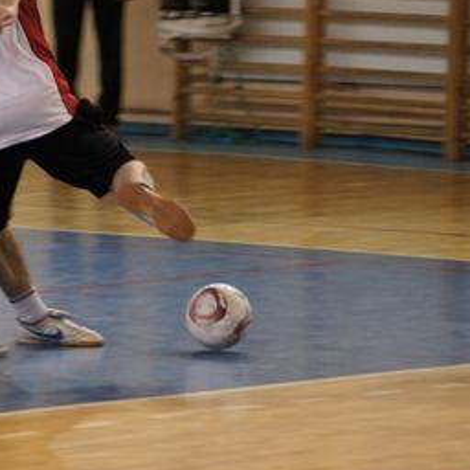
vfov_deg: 6.1
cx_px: 59
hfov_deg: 6.1
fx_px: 4393
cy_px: 175
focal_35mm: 286
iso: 1250
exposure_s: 1/160
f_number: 4
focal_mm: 90
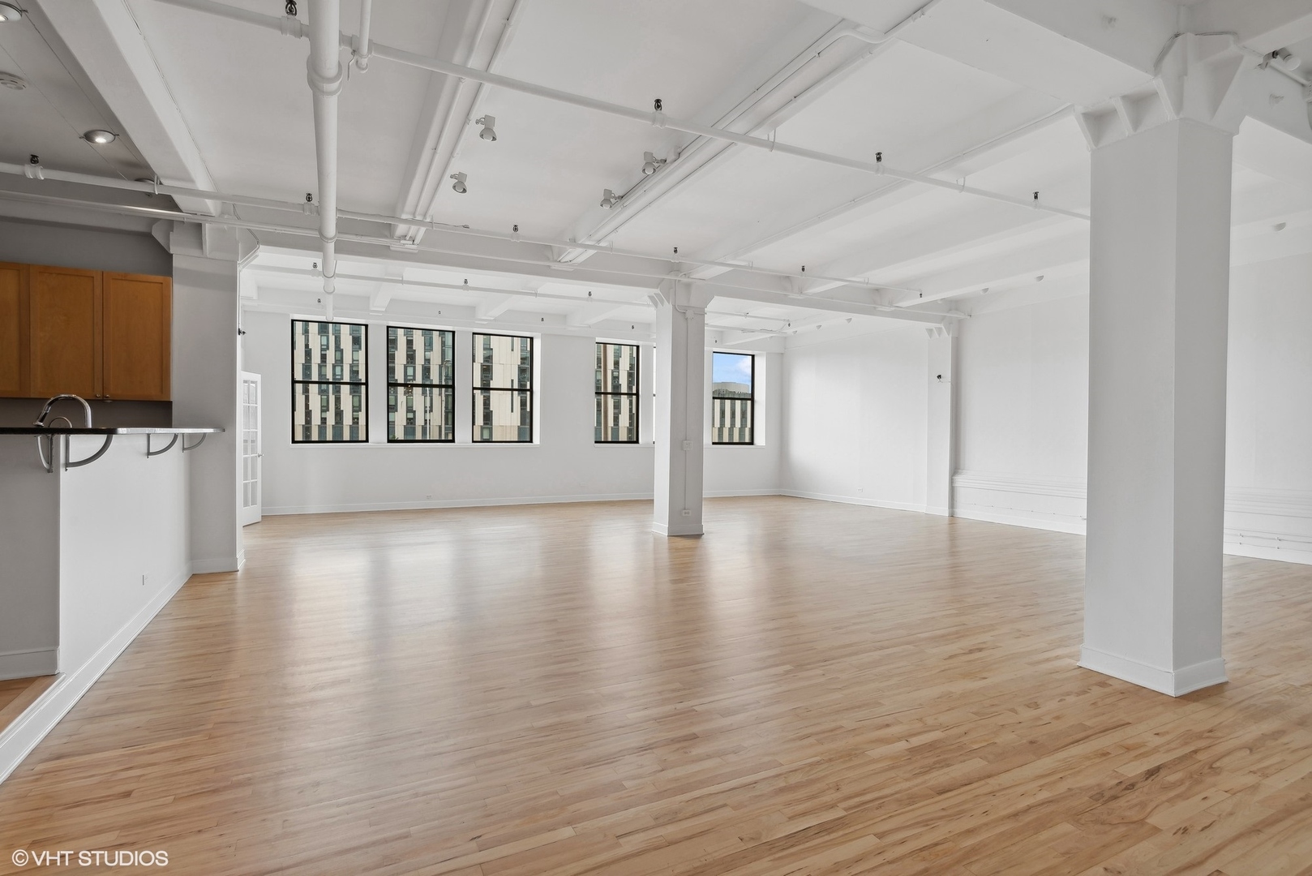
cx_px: 656
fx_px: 620
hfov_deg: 93.3
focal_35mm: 17
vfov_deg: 70.5
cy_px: 438
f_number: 8
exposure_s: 1/25
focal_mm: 17
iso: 200
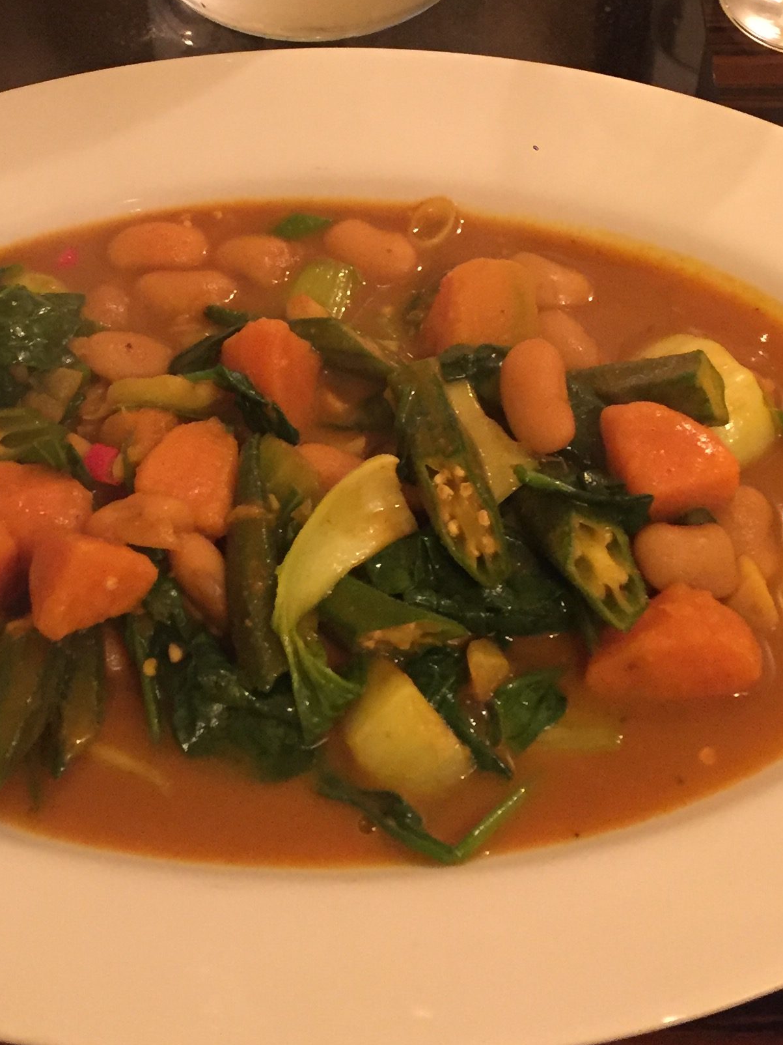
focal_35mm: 59
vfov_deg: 31.5
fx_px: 1779
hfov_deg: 24.8
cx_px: 313
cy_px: 150
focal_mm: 4.15
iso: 250
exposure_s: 1/20
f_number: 2.2
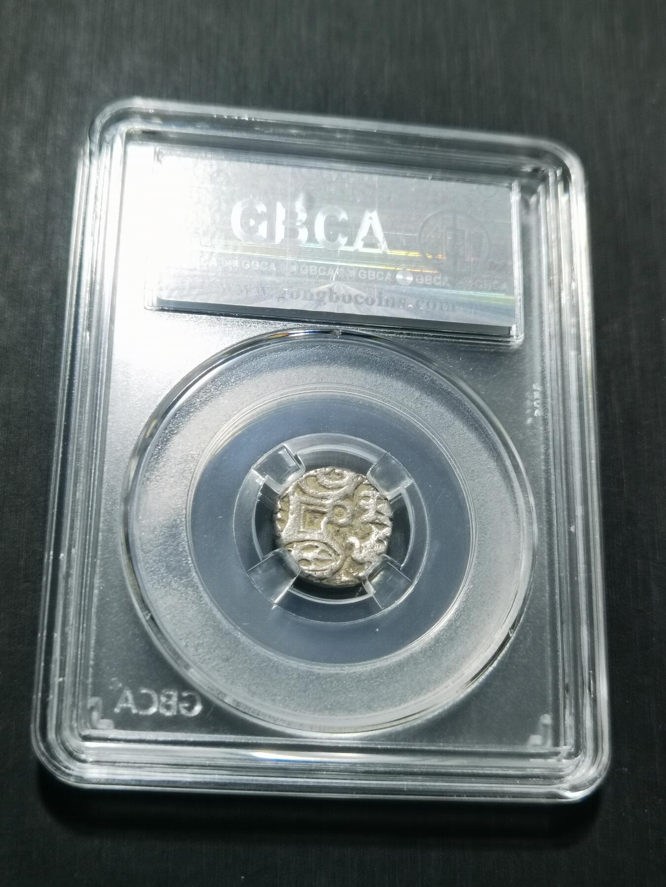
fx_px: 1231
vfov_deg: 39.7
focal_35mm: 48
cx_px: 333
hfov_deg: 30.3
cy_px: 444
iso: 160
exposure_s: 1/100
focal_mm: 6.67
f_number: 1.9
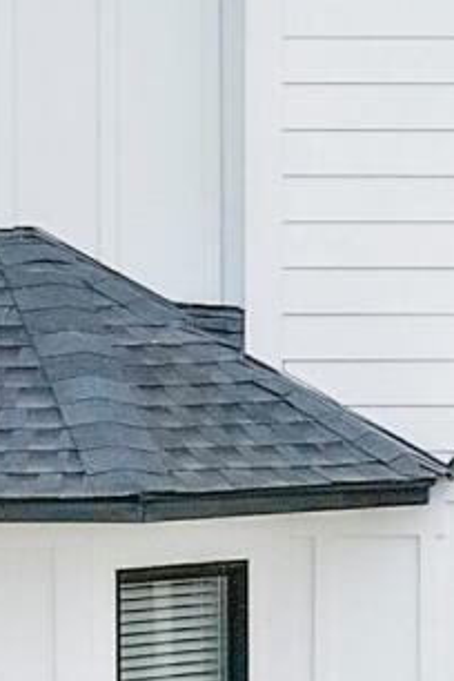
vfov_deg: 9.5
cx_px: 761
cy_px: 245
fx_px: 4086
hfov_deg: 6.3
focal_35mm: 216
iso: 100
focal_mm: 8.38
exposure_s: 1/500
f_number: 2.8
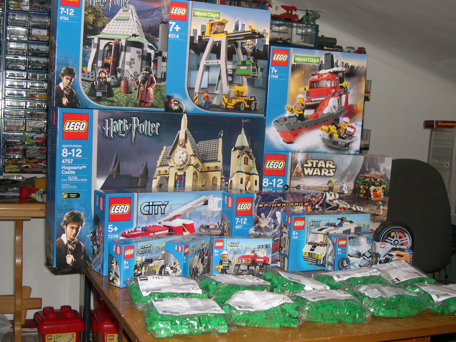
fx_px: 619
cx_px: 228
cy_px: 171
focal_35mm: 47
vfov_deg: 30.9
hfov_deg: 40.4
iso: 100
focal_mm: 10.1
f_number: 3.1
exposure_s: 1/60
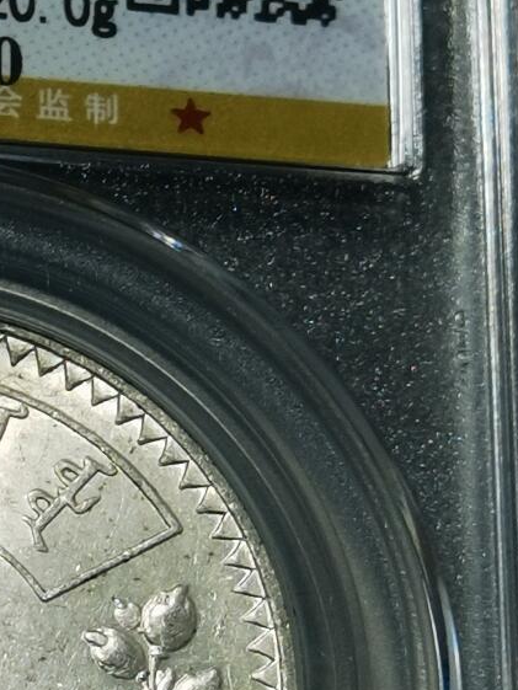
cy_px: 552
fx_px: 4348
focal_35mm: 218
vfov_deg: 9.1
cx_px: -85
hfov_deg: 6.8
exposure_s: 1/100
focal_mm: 6.67
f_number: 1.9
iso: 50
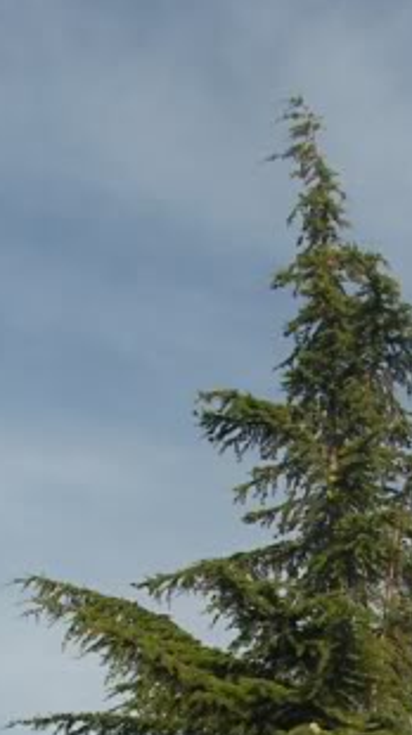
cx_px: 339
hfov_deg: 13.6
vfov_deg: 23.4
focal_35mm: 88
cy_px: 702
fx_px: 1712
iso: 64
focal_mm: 6
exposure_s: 1/800
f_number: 3.2
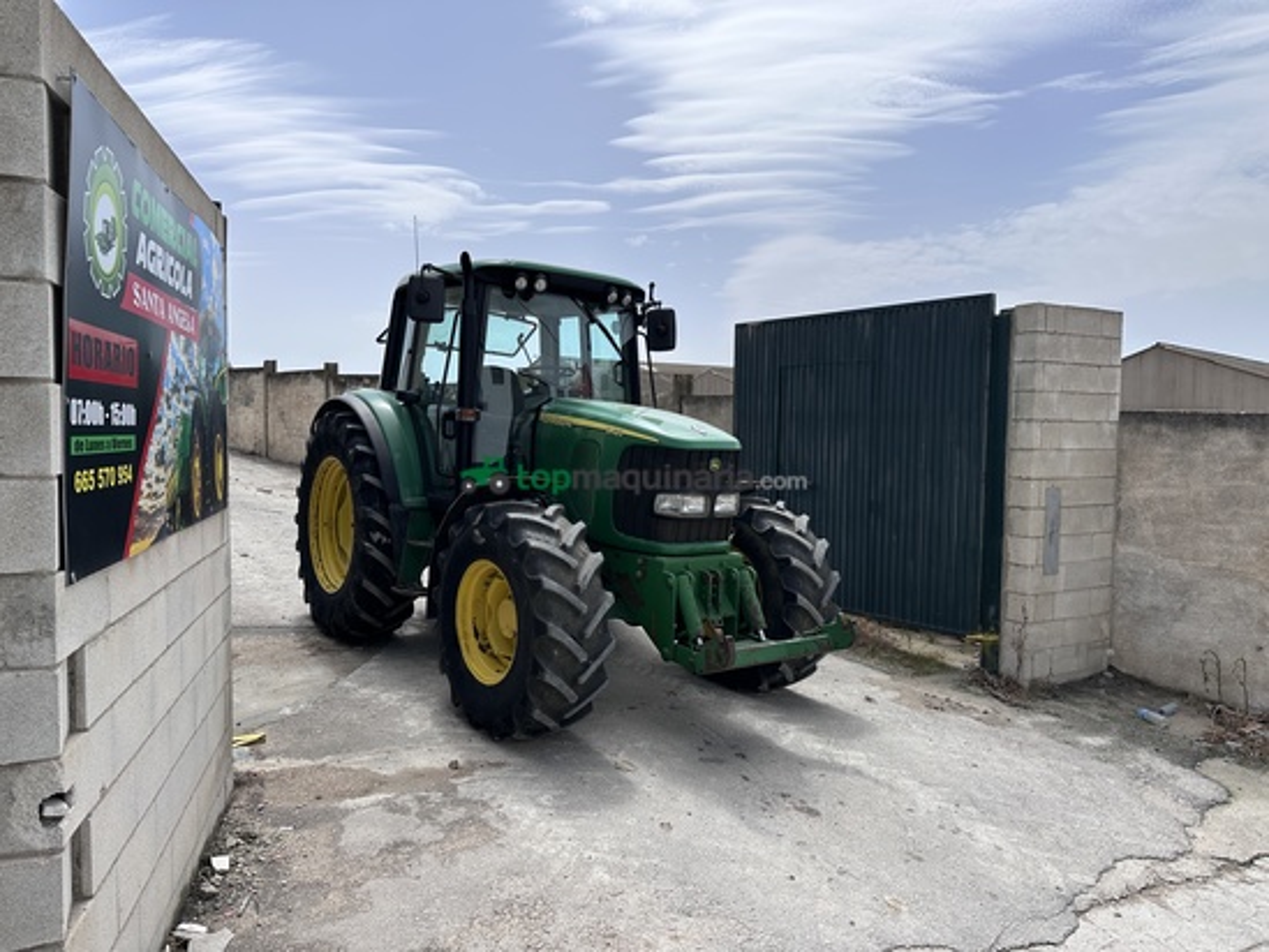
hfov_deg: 71.6
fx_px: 880
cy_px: 476
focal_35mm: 24
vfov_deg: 56.8
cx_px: 634
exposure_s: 1/6623
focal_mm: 6.86
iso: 80
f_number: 1.78
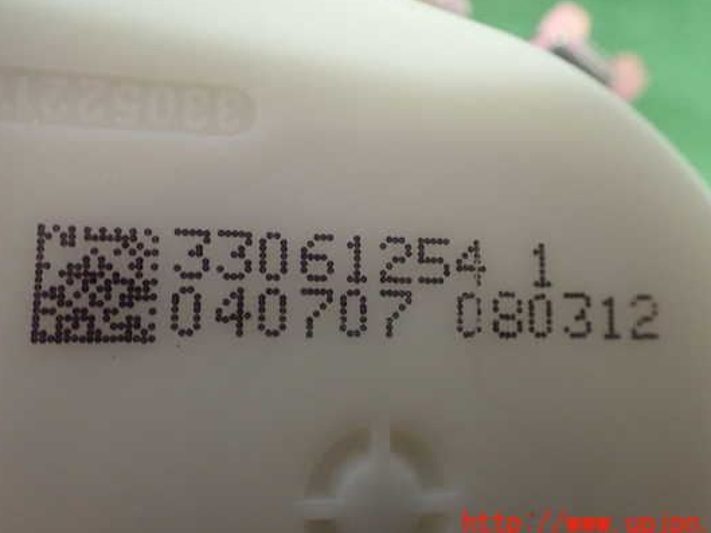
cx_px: 363
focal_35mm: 34
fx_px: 699
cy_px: 239
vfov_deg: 41.8
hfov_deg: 53.9
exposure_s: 1/30
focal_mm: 5.4
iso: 800
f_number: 2.3
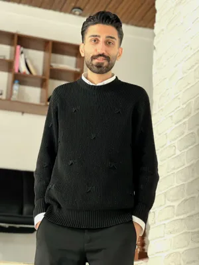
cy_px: 132
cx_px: 100
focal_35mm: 77
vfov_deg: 25.3
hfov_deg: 19.1
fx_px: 590
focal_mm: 9
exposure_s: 1/33
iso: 400
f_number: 2.8
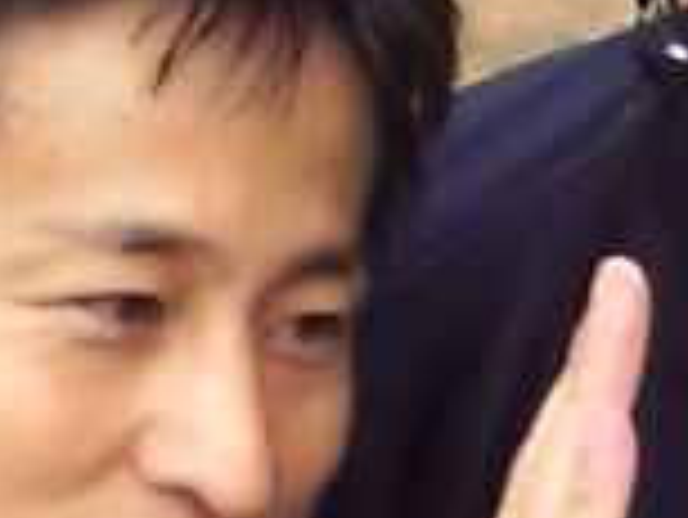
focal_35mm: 121
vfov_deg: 12.3
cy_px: 230
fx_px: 2407
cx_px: 769
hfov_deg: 15.8
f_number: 3.5
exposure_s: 1/62.5
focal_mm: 3.73
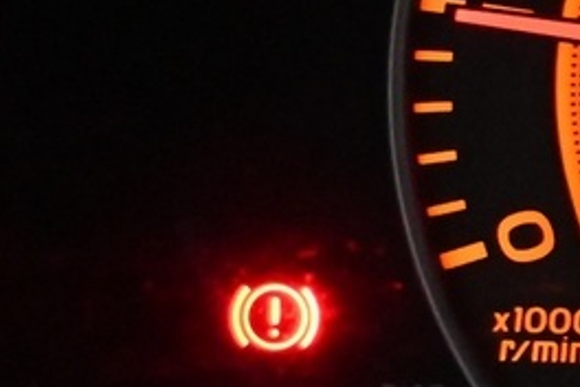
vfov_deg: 6.1
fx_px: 3634
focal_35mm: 226
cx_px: 1674
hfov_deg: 8.0
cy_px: 9
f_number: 4.2
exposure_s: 1/40
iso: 5600
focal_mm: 24.5
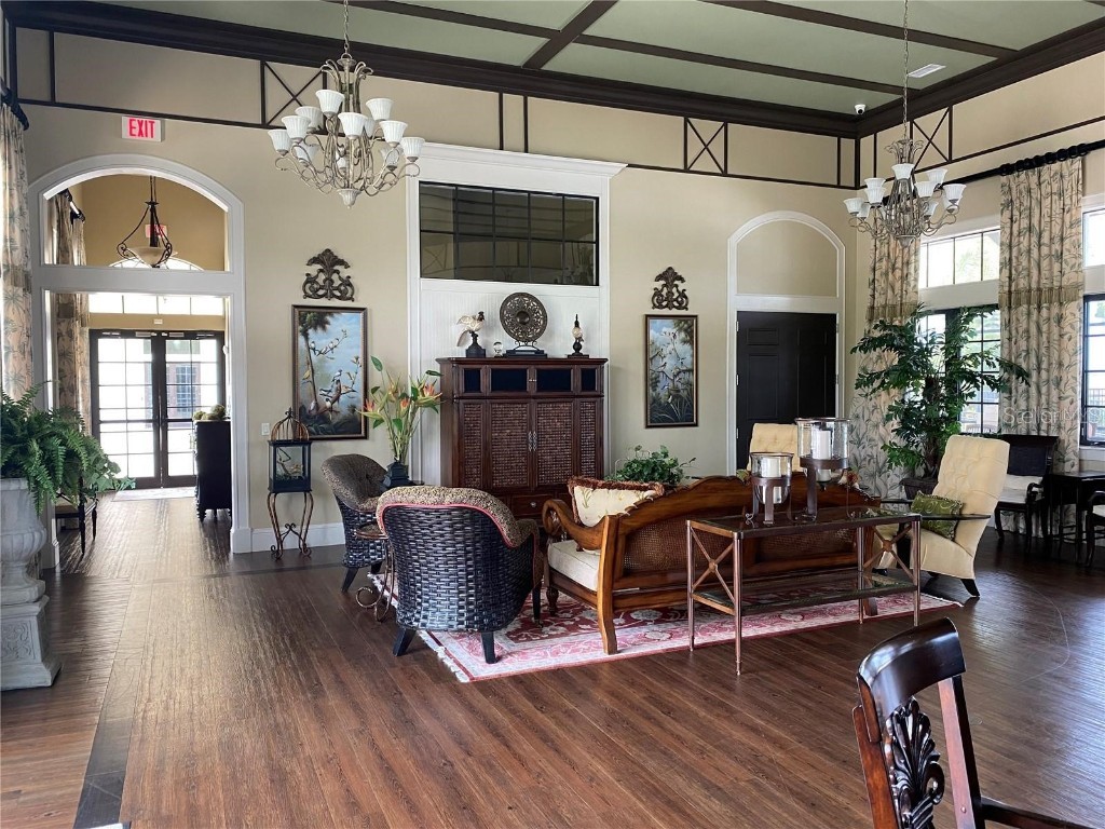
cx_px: 552
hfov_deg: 67.3
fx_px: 830
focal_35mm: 26
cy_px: 414
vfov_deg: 53.1
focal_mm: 4.25
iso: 125
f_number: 1.8
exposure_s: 1/65
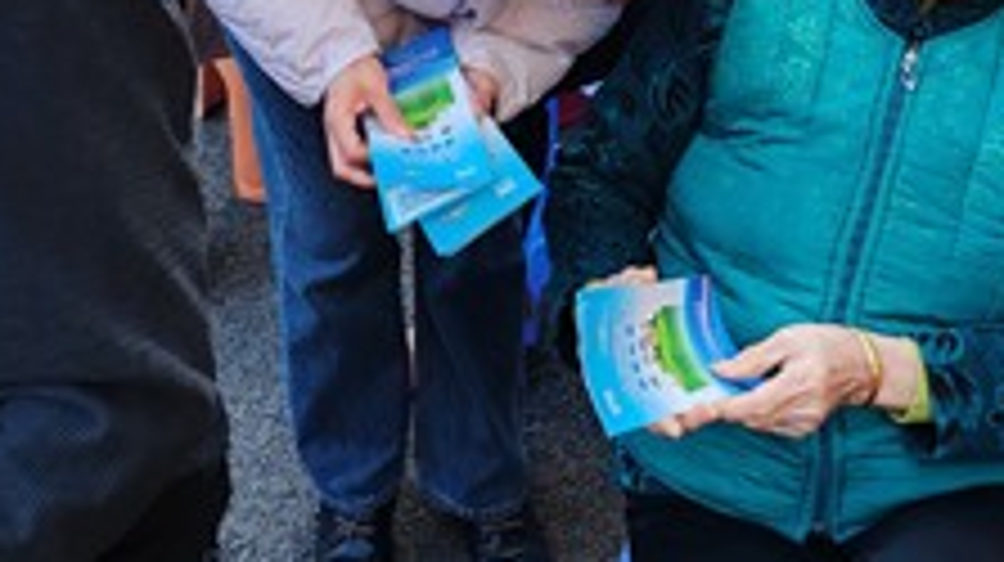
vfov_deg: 17.6
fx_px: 1756
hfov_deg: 31.9
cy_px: -65
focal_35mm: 66
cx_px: 531
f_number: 1.9
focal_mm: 6.12
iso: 80
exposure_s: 1/100
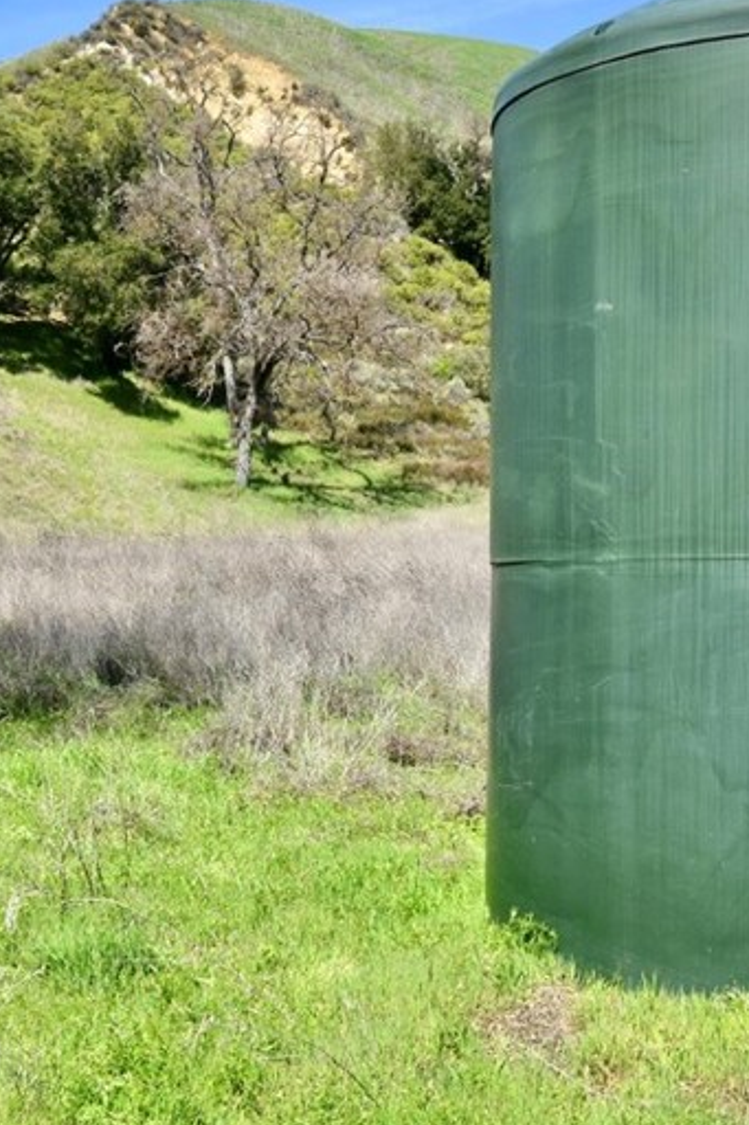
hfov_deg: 22.3
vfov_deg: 33.4
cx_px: 167
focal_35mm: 60
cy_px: 592
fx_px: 1874
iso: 400
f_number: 10
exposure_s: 1/320
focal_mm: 20
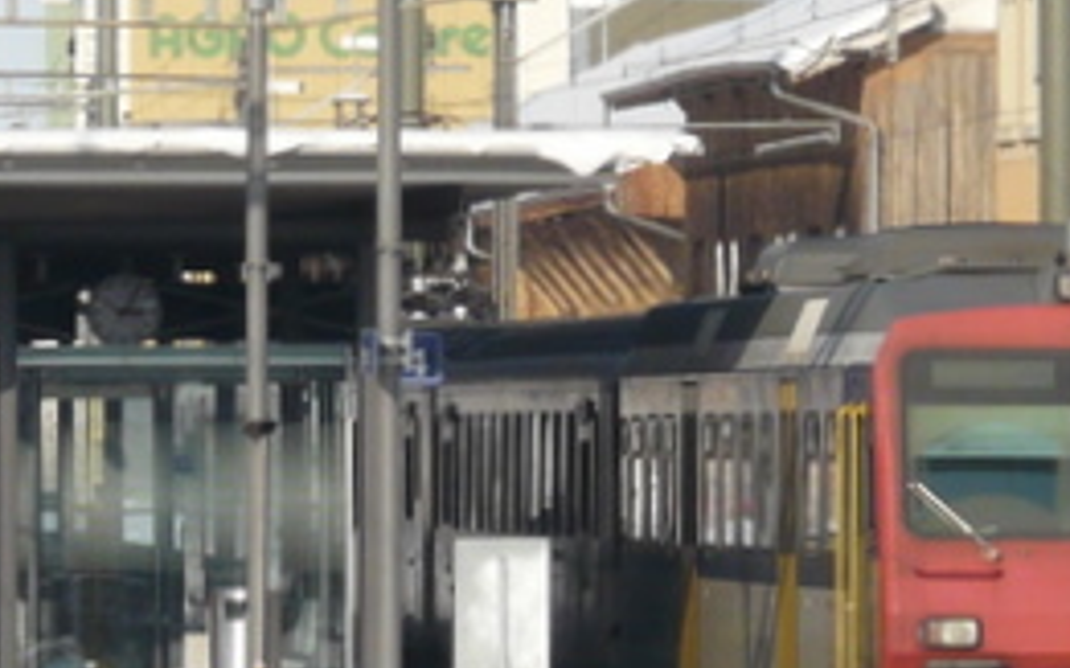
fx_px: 19854
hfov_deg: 3.1
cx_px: -435
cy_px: 451
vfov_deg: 1.9
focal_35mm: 681
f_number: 6.3
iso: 100
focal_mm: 27.6
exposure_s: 1/500
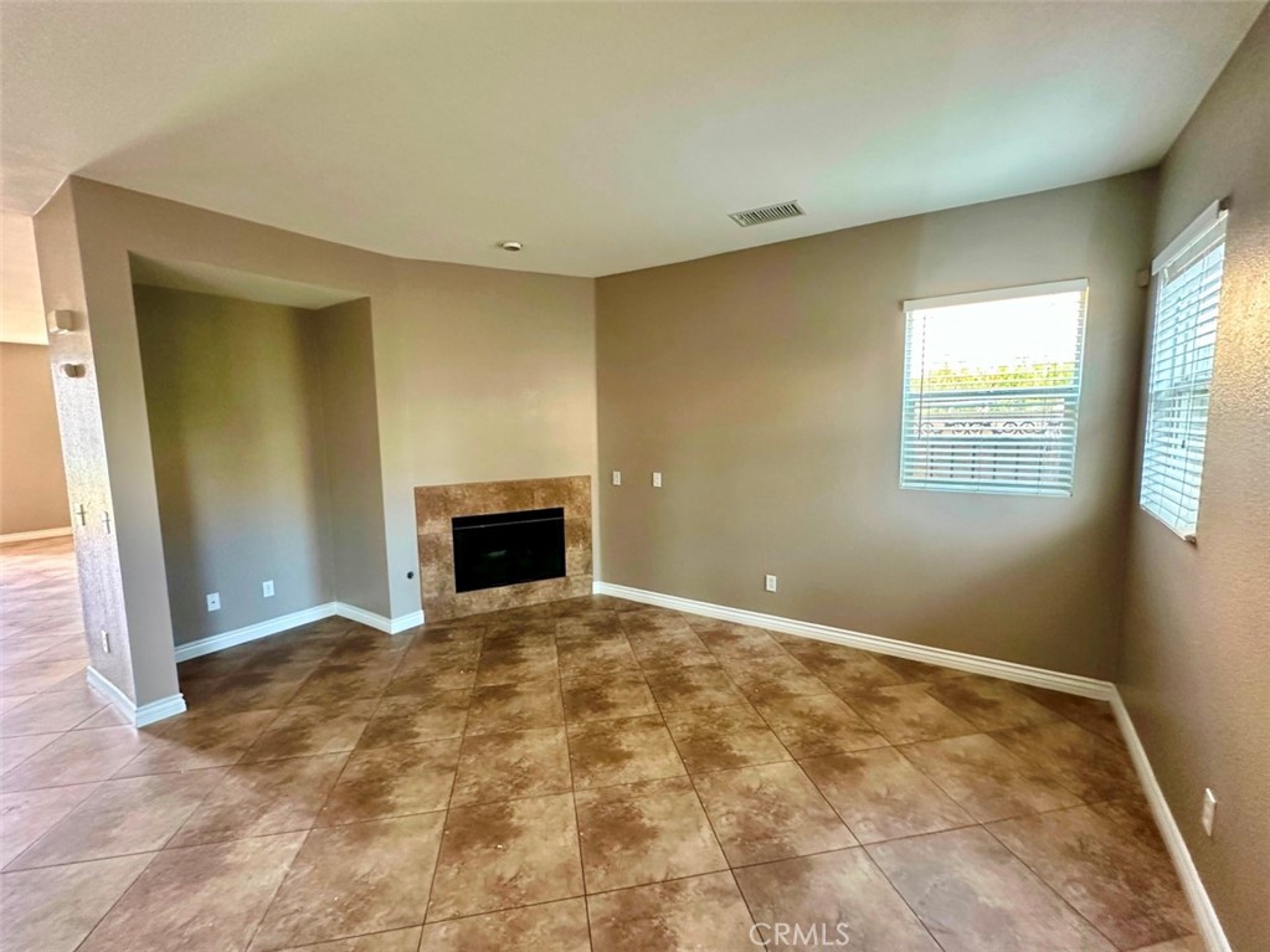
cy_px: 476
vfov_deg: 85.7
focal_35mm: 14
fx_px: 514
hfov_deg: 102.1
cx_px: 635
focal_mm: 2.22
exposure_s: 1/60
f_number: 2.2
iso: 400
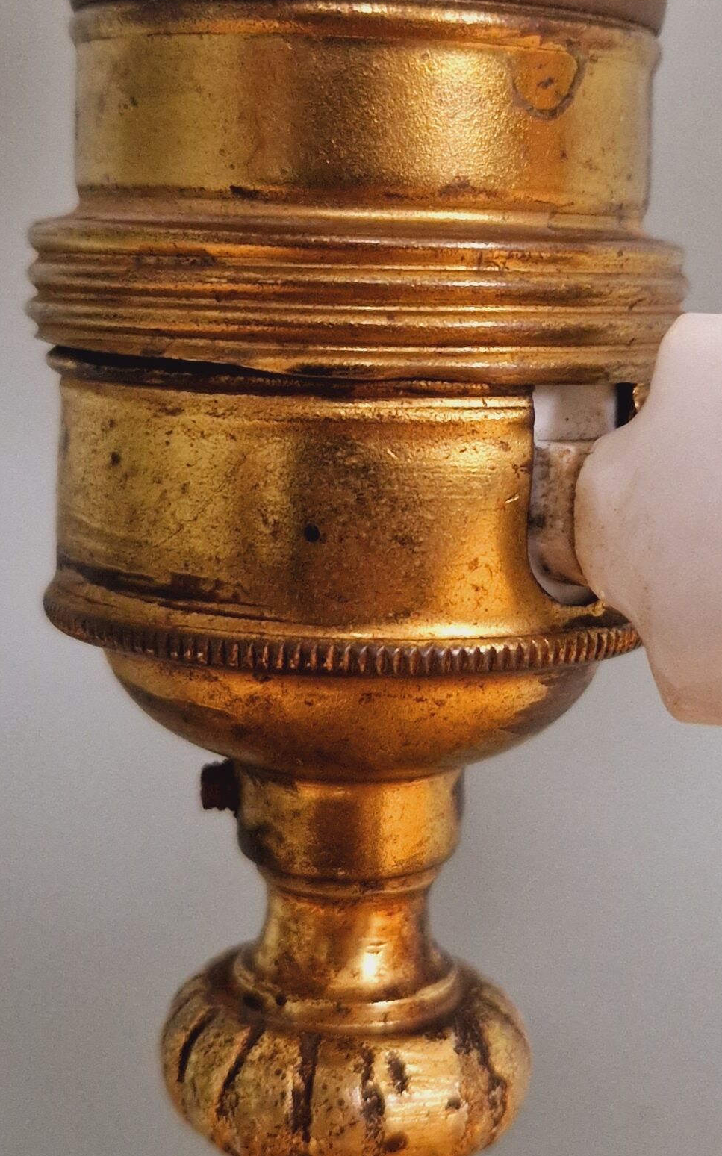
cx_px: 521
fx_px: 1984
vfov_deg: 32.4
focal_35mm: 63
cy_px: 503
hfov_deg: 20.5
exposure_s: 1/100
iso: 640
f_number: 1.8
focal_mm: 5.4
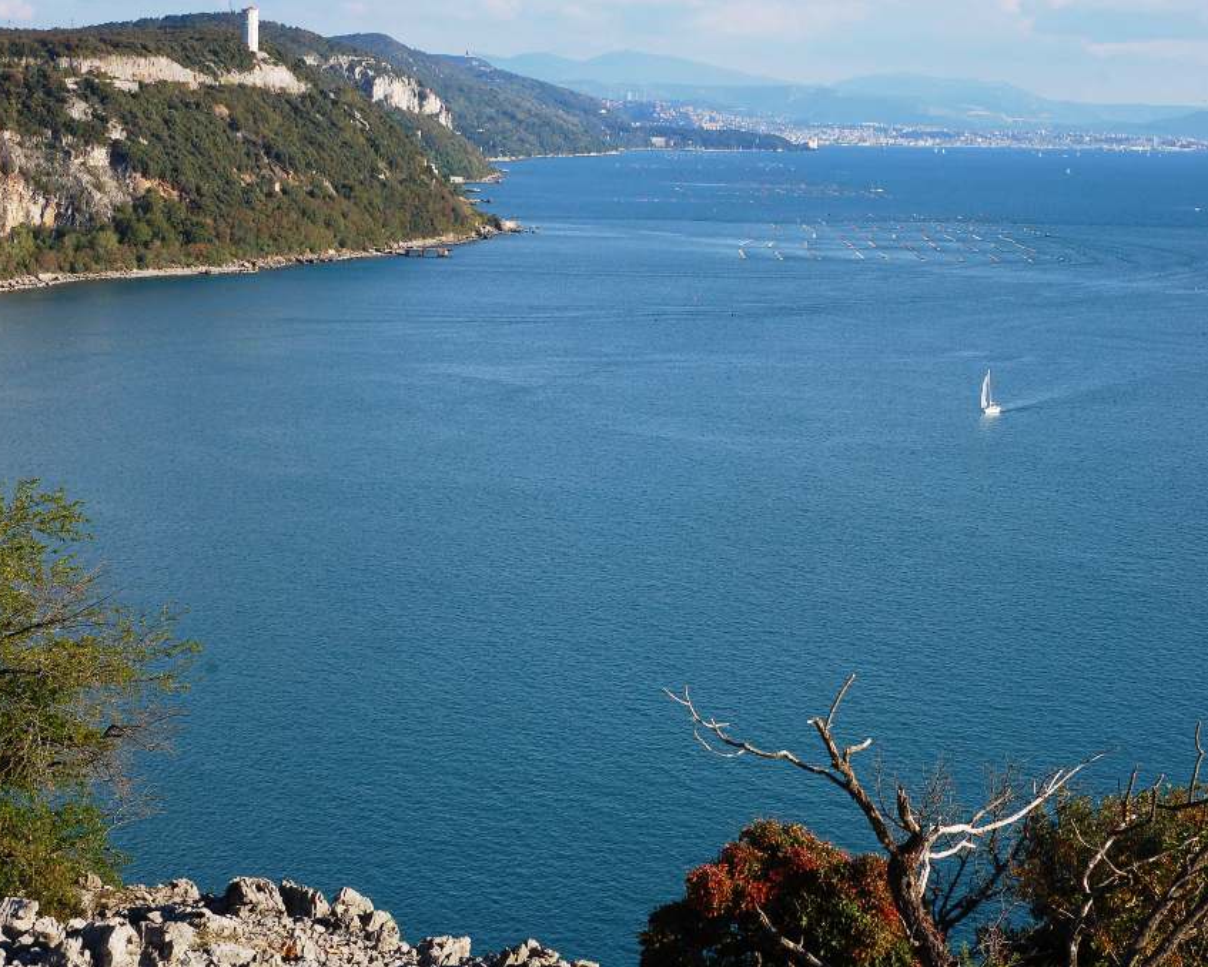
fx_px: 3040
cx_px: 602
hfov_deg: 22.5
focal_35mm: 85
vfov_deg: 18.1
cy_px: 483
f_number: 10
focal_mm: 50
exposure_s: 1/320
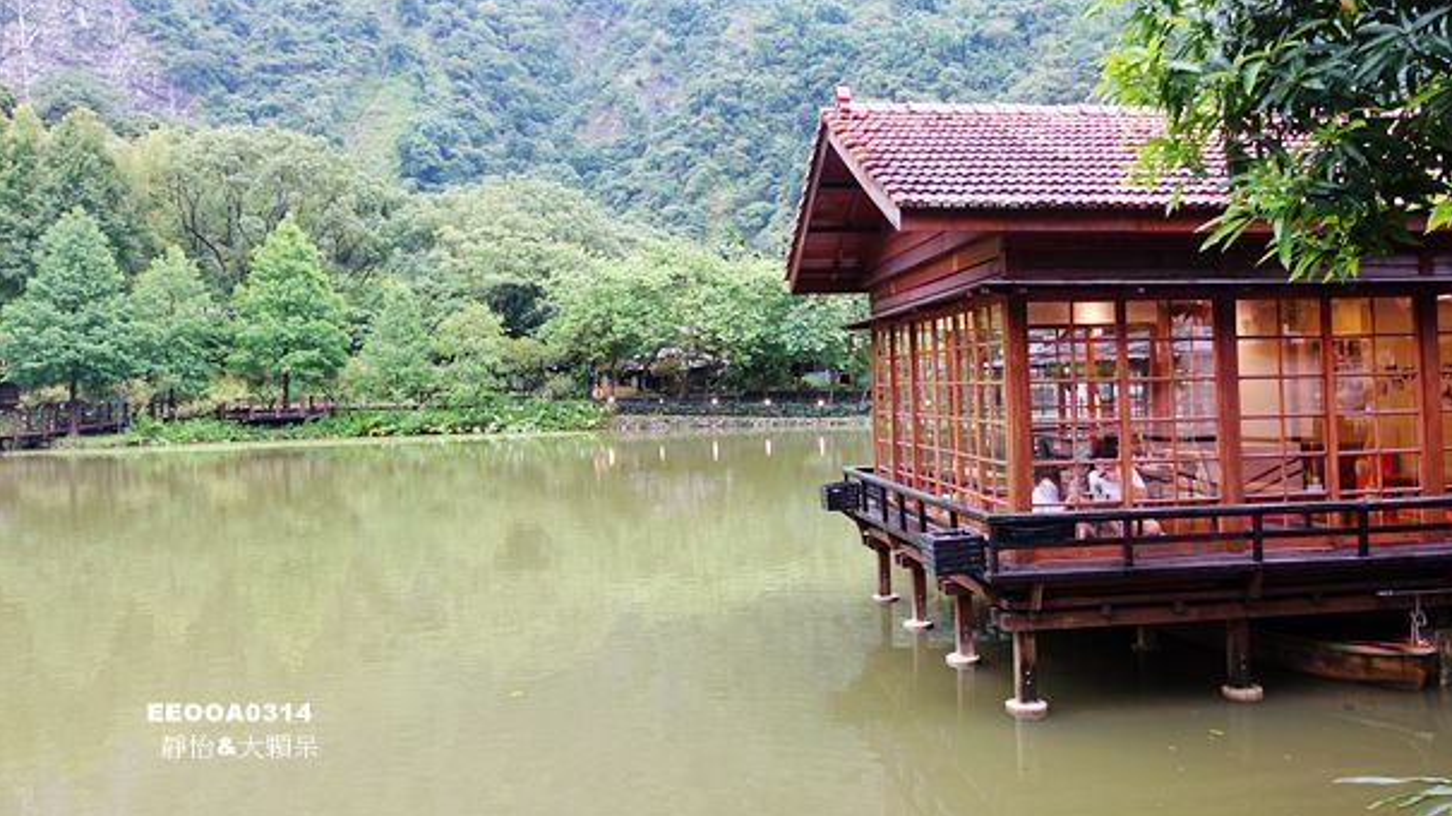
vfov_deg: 42.8
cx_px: 778
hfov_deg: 69.8
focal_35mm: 27
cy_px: 347
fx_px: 1039
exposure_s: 1/30
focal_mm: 8.8
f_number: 1.8
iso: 160
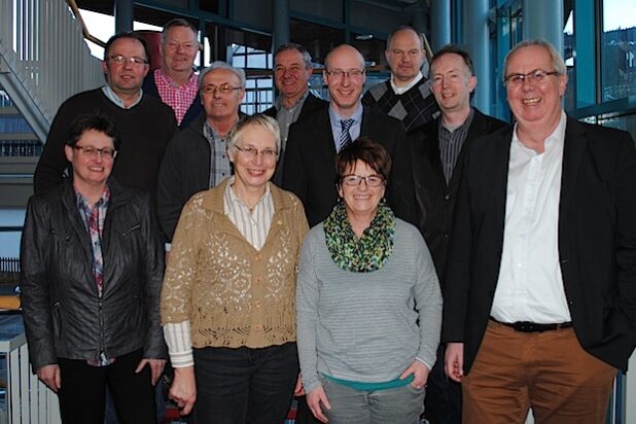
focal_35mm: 33
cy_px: 212
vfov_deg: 40.0
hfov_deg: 57.2
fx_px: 583
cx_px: 318
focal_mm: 22
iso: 200
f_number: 3.8
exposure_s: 1/60
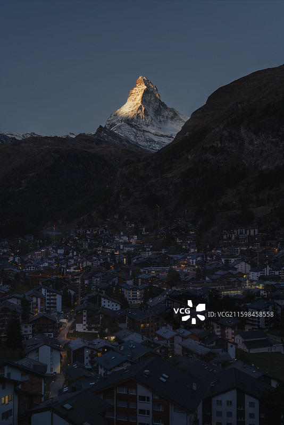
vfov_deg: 47.4
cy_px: 212
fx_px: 485
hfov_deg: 32.7
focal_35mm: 41
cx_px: 142
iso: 100
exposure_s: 3
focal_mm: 41
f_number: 9
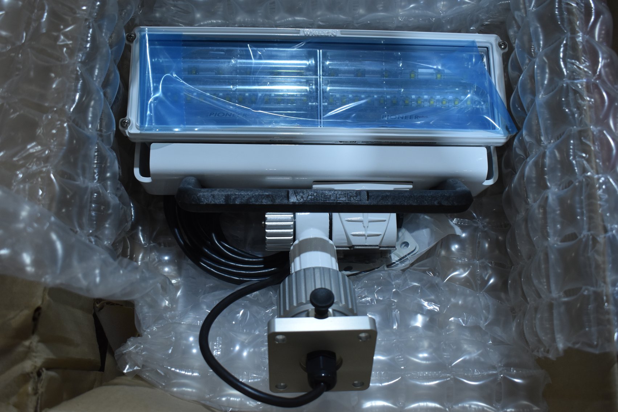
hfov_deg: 53.1
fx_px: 618
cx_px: 309
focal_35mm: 36
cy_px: 206
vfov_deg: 36.9
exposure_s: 1/200
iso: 800
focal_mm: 24
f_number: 4
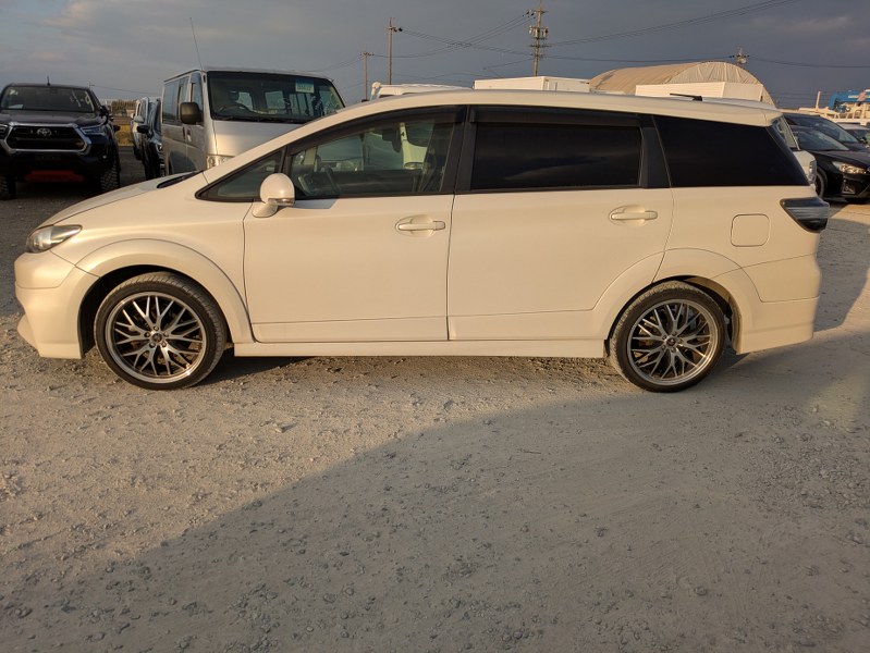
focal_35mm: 25
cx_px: 435
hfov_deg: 69.4
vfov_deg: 54.9
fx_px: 629
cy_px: 326
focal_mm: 5.43
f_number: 1.89
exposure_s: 1/2294
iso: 44
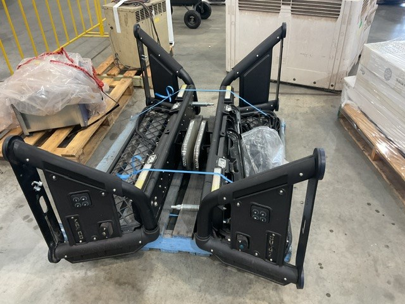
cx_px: 202
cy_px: 152
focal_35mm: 29
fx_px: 339
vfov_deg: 48.2
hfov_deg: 61.7
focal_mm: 3
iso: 200
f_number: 1.8
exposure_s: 1/33
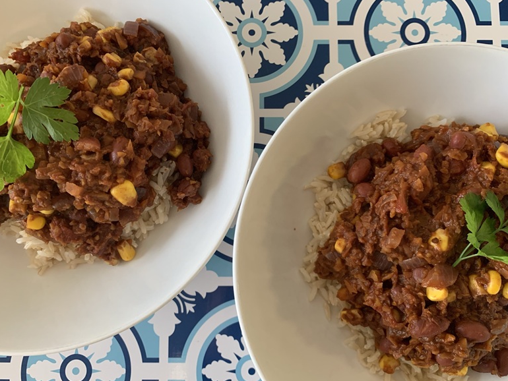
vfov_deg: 51.4
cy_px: 192
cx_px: 259
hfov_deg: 65.3
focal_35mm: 27
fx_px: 396
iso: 200
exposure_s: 1/60
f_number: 1.8
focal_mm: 4.25
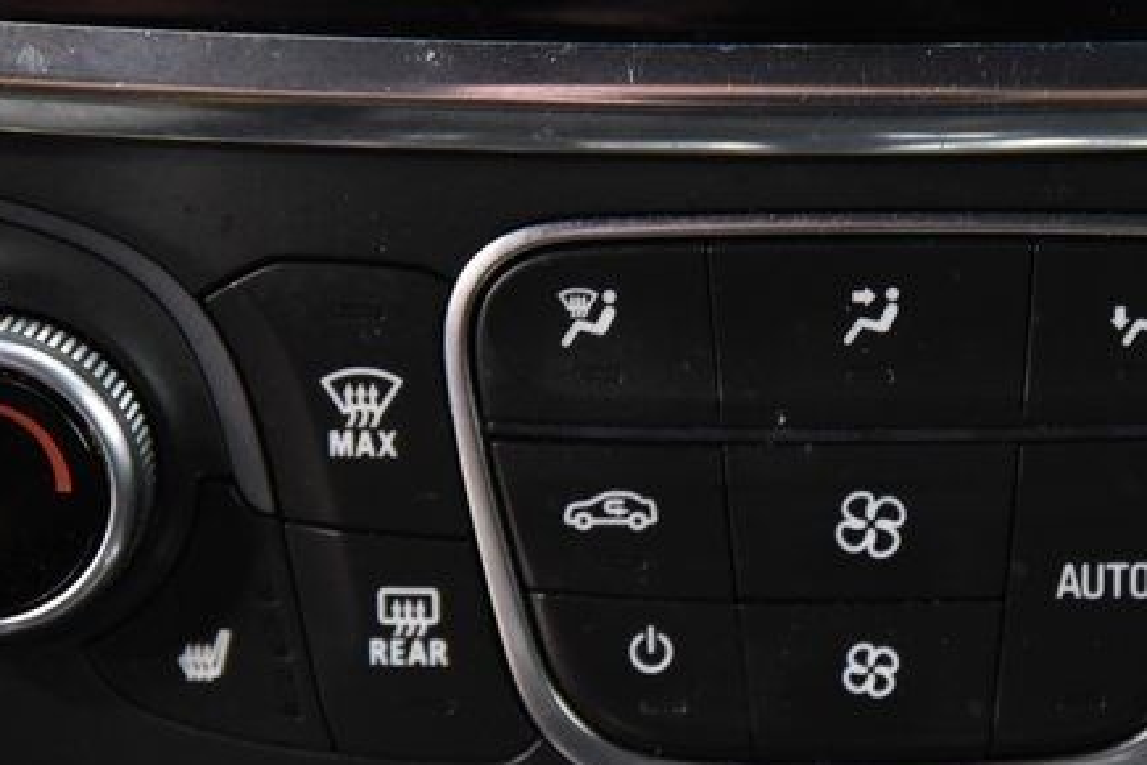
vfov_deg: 9.4
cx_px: 854
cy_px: 438
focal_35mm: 146
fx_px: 4651
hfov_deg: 14.0
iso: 3200
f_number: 4
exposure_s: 1/15
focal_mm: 62
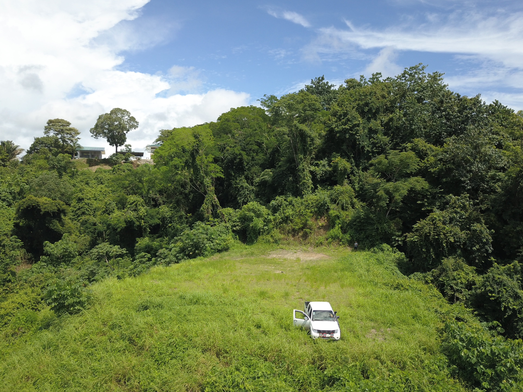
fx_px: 408
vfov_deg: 51.3
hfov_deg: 65.3
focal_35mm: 27
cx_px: 263
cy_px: 203
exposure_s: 1/1339
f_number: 2.2
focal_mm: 4.73
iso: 100
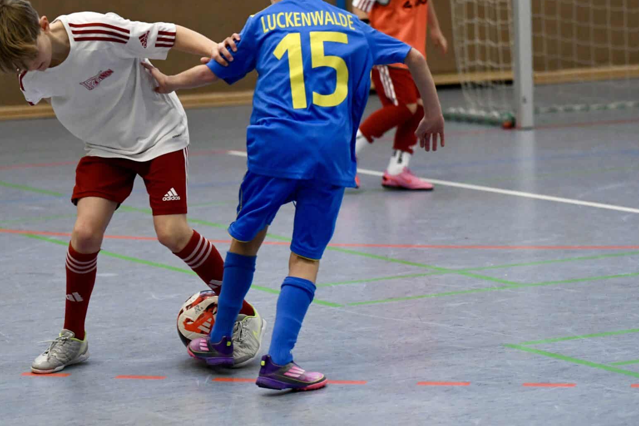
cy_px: 165
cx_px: 258
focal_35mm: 140
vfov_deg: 9.8
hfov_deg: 14.6
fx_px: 2485
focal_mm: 105
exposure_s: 1/1250
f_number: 2.8
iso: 5000
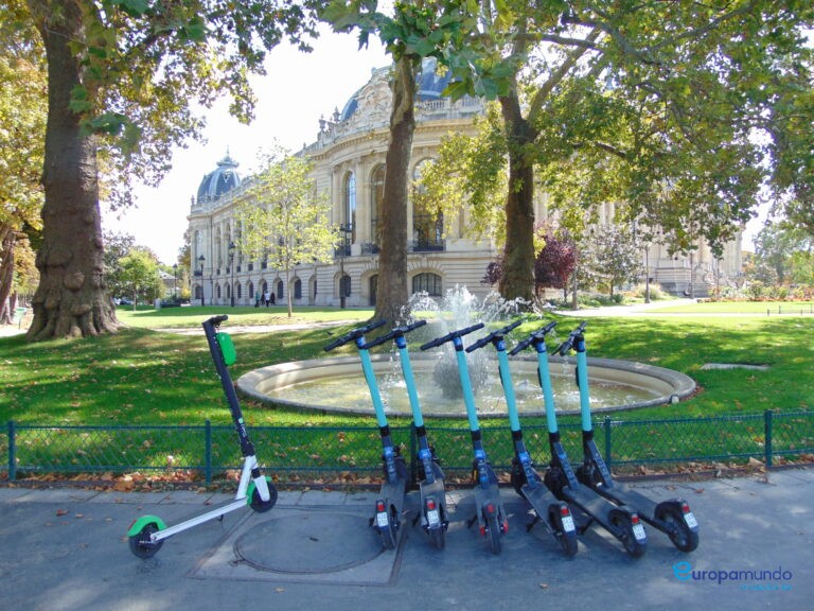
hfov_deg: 69.4
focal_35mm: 25
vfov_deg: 54.9
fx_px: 588
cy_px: 306
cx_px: 407
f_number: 3
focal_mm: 4.5
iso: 80
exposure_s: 1/250
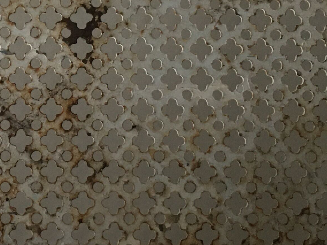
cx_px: -60
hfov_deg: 18.6
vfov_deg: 14.7
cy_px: 46
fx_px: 945
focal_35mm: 100
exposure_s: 1/17
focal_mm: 4.15
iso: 80
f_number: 2.2
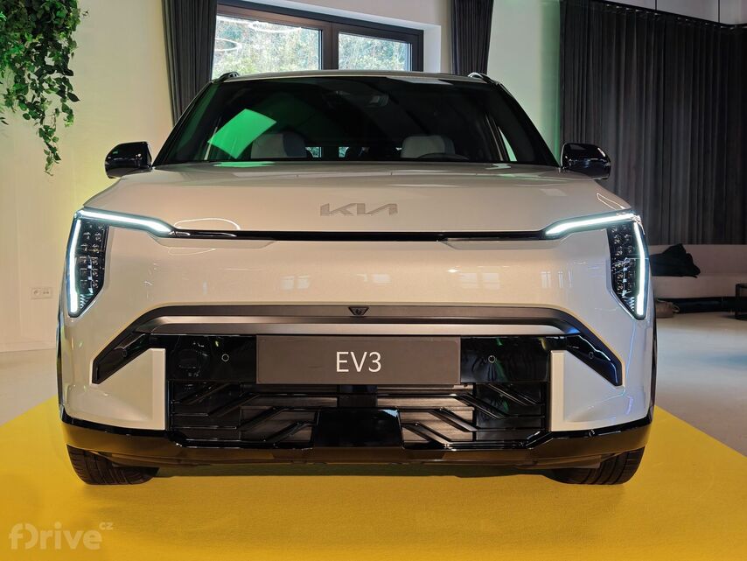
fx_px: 993
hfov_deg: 41.2
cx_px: 374
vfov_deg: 31.5
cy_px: 280
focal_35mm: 46
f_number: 1.63
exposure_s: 1/50
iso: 134
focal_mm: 8.72
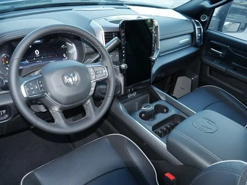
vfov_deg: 49.8
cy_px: 92
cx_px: 124
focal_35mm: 28
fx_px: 200
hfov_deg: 63.4
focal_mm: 14
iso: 800
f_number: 5
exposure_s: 1/60
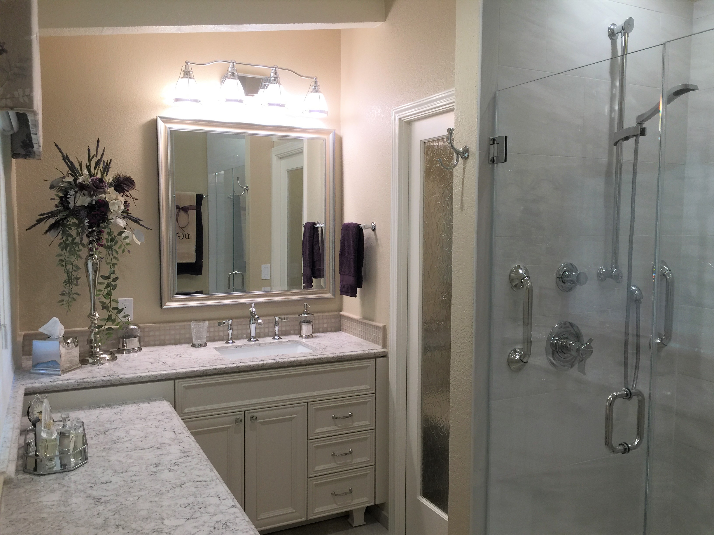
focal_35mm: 29
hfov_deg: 61.7
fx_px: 598
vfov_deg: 48.2
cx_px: 357
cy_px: 268
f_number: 2.2
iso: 32
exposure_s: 1/30
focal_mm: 4.15
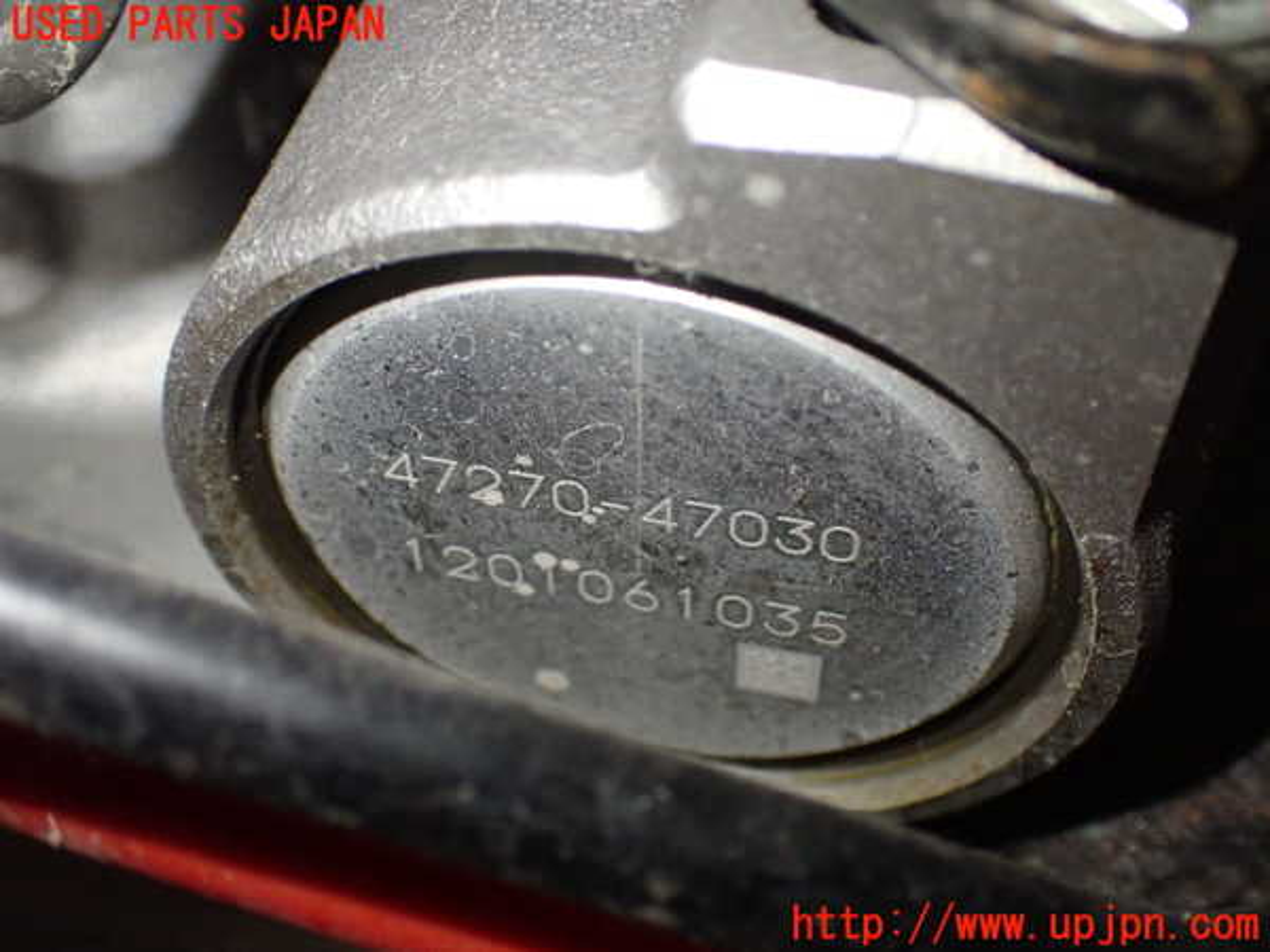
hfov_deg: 42.9
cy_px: 476
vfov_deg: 32.9
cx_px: 635
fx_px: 1614
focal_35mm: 44
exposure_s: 1/125
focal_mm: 7.84
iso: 800
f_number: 2.9
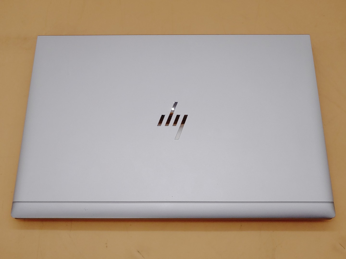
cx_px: 173
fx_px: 360
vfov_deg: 39.7
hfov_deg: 51.4
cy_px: 130
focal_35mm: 36
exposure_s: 1/390
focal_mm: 4.36
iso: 50
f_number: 1.8
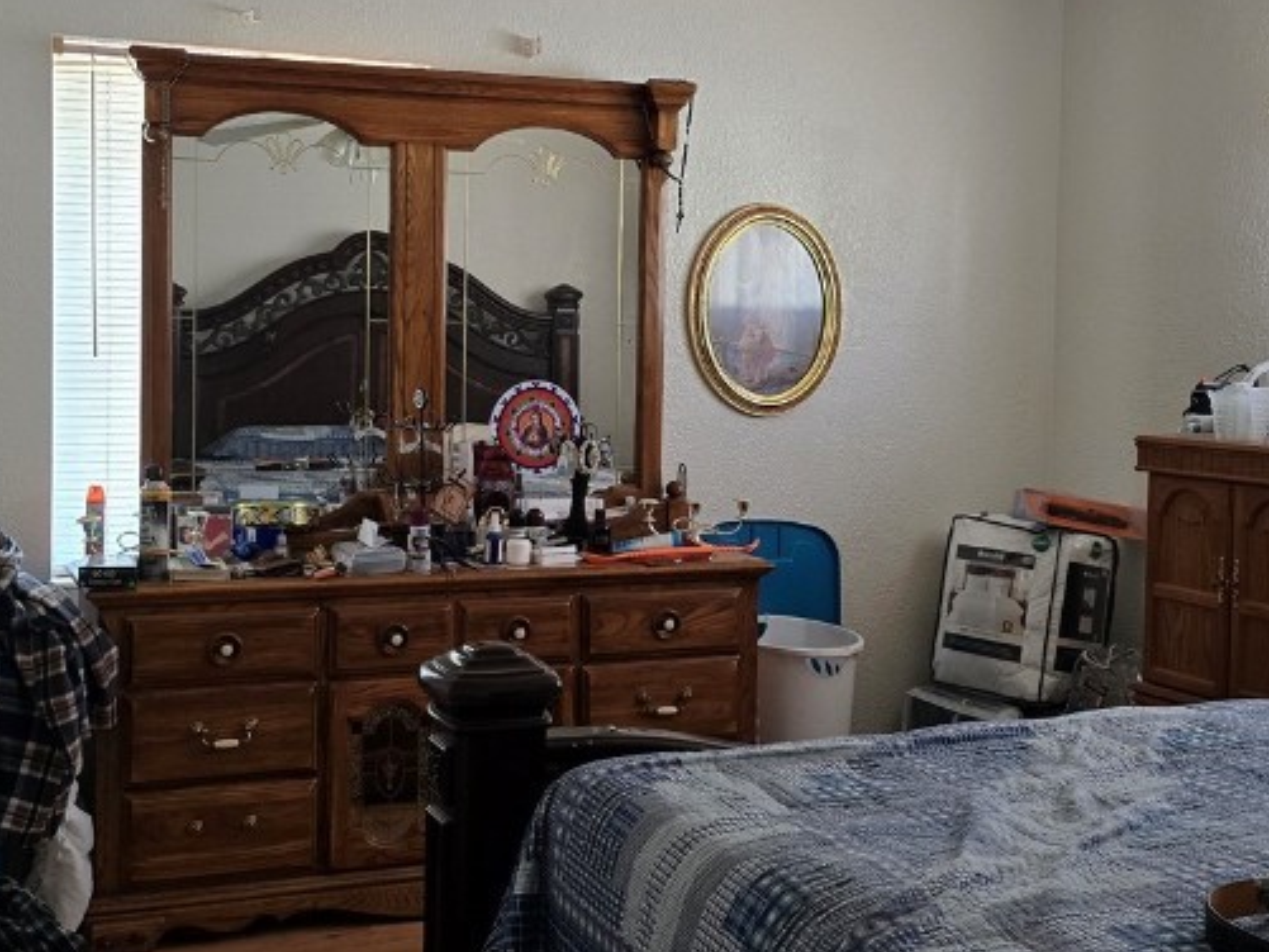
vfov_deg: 30.8
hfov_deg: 40.3
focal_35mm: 47
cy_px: 375
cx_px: 550
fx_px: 1723
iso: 400
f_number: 1.7
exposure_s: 1/120
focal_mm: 6.3
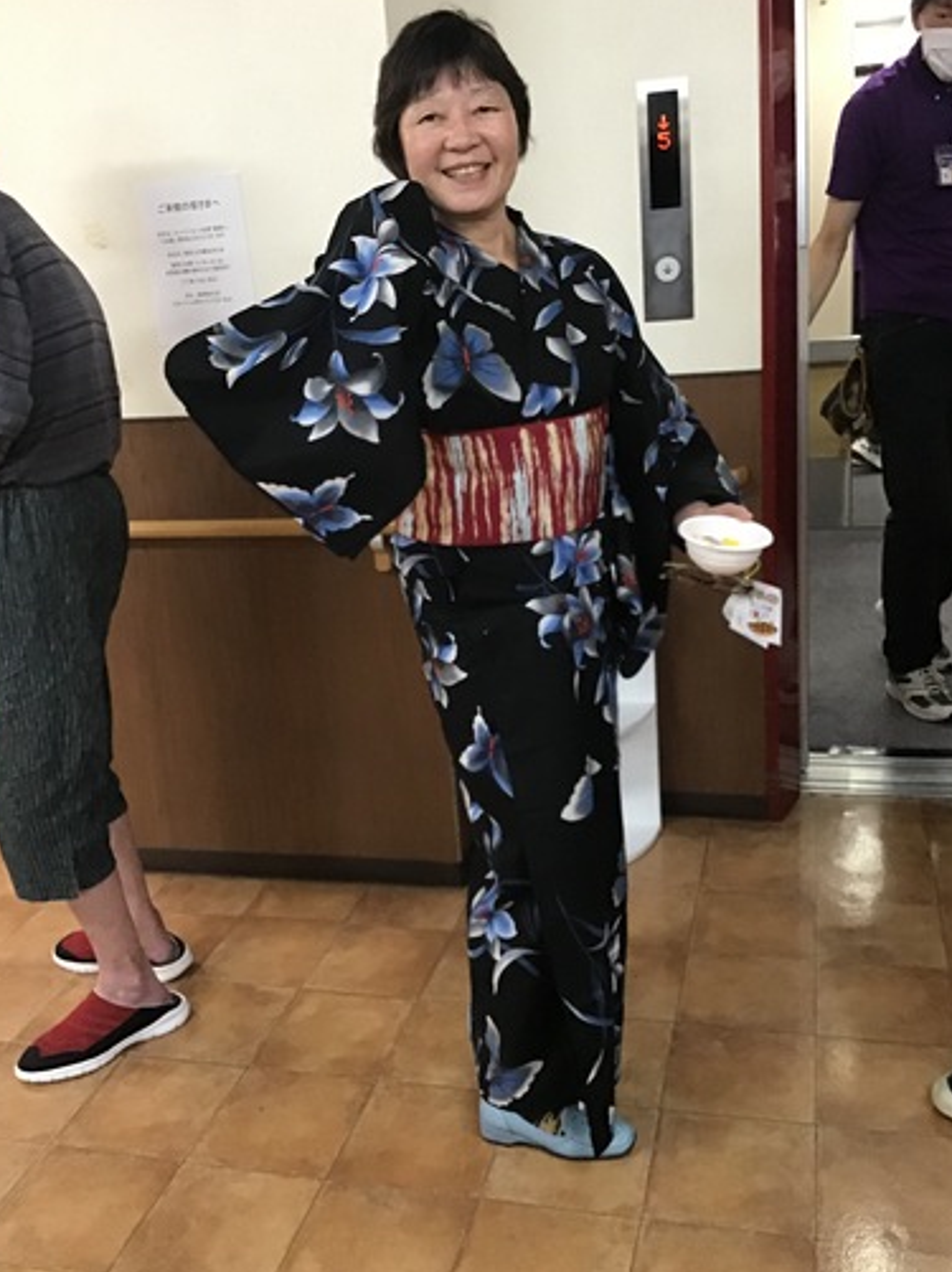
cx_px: 473
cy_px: 623
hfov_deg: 42.9
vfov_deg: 55.4
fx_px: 1212
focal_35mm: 33
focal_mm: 3.3
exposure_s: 1/30
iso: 200
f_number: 2.4
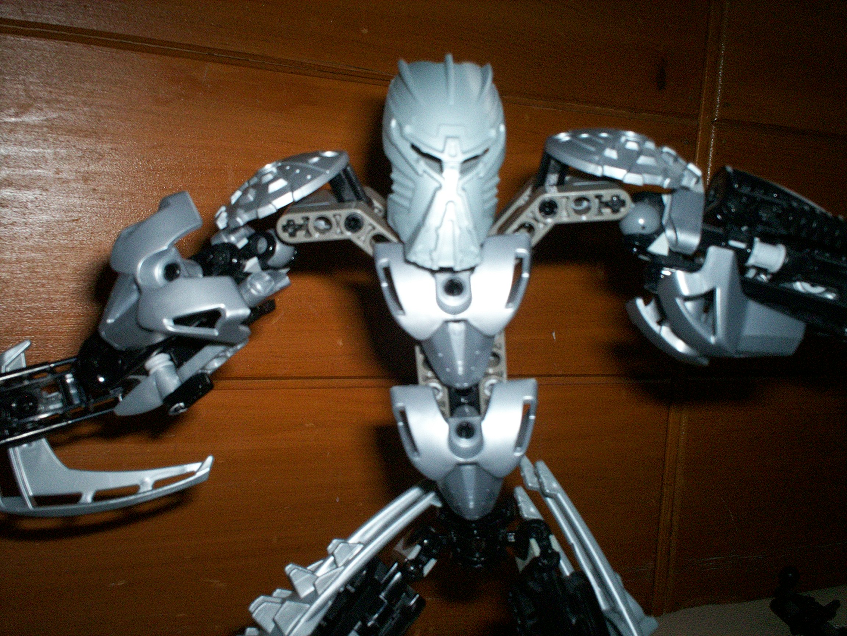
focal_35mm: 36
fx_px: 881
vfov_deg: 39.7
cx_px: 424
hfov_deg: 51.4
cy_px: 318
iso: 140
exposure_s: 1/60
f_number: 4.5
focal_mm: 6
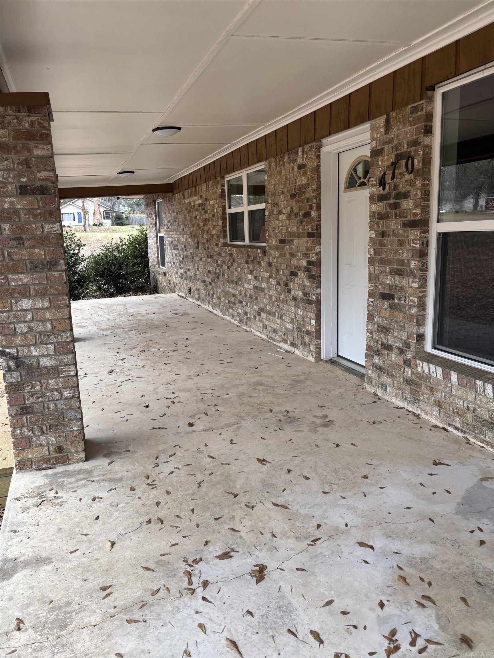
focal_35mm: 26
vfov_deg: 67.3
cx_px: 247
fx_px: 495
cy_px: 329
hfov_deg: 53.1
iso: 40
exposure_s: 1/121
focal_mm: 5.96
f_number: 1.6
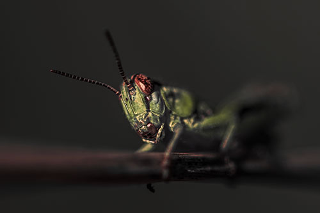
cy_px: 106
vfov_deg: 6.5
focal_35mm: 210
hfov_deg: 9.8
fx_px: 1866
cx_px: 160
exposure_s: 1/800
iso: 500
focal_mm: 210
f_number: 11
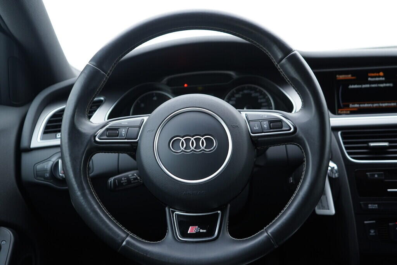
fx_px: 397
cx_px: 198
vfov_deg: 36.9
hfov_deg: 53.1
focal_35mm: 36
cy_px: 132
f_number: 2.8
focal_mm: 24
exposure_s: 1/40
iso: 200
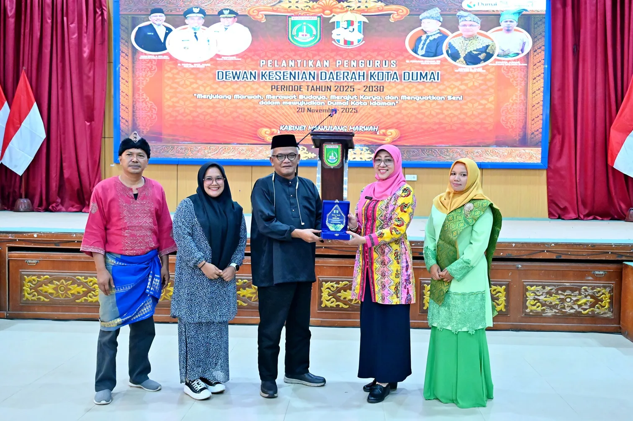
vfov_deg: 36.8
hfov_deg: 53.2
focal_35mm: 36
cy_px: 210
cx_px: 316
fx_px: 633
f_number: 4
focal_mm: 36
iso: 9000
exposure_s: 1/125
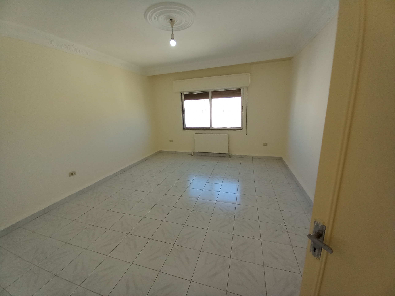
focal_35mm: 13
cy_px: 148
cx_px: 198
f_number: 2.2
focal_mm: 1.13
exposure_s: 1/108
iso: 40
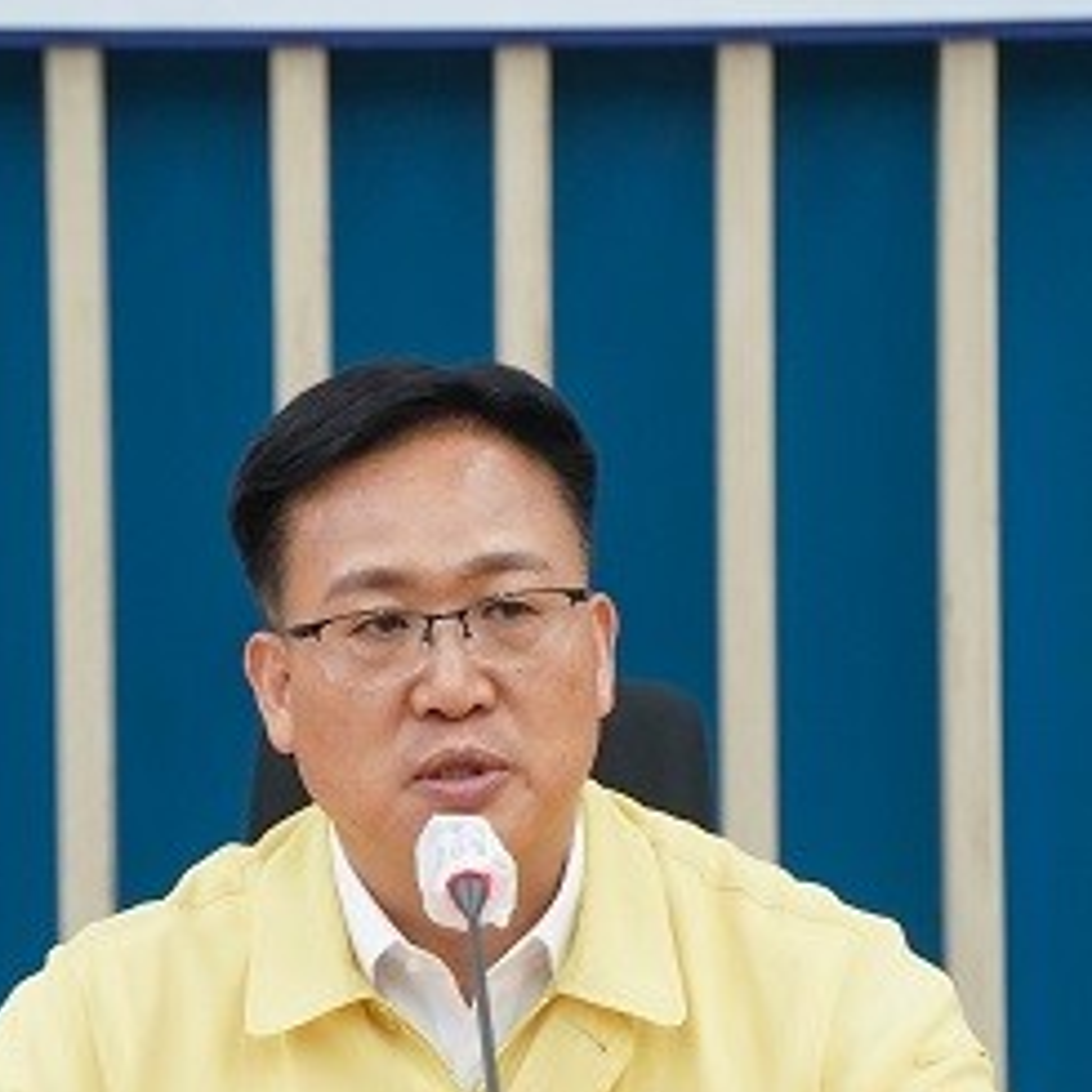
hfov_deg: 4.7
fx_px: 13384
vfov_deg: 4.7
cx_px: 468
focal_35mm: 375
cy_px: 735
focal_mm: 180
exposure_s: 1/160
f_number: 4
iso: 2500
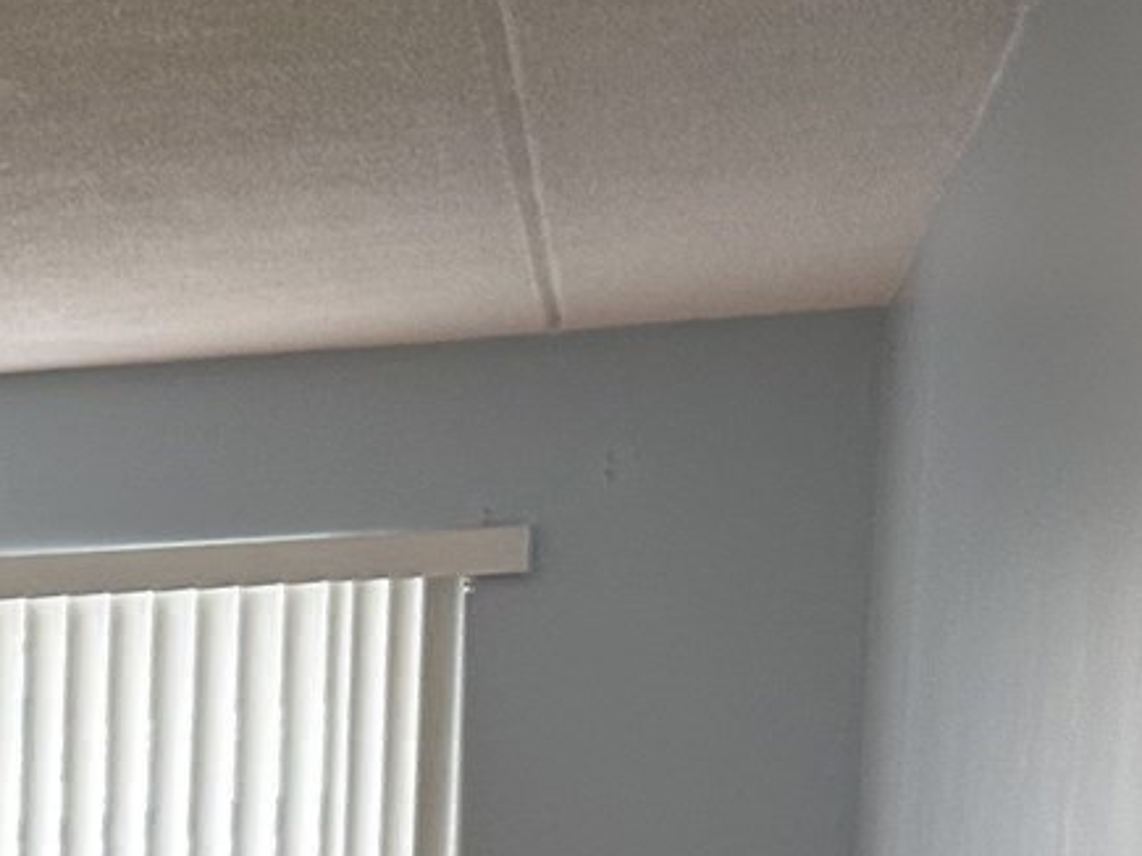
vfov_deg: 12.3
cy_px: 1413
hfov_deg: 14.2
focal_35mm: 113
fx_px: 3727
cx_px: -1223
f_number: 1.78
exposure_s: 1/60
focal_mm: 6.86
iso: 160
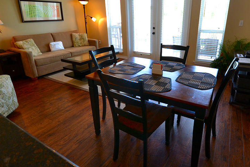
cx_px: 145
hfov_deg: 80.6
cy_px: 66
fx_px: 146
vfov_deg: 58.9
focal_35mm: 21
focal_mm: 10
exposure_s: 1/60
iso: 400
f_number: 3.5
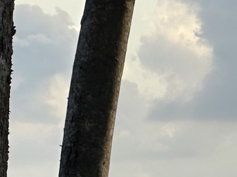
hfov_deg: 4.0
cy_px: 269
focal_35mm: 493
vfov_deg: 3.0
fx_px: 3374
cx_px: 562
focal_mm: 9
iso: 32
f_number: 2.8
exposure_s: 1/576
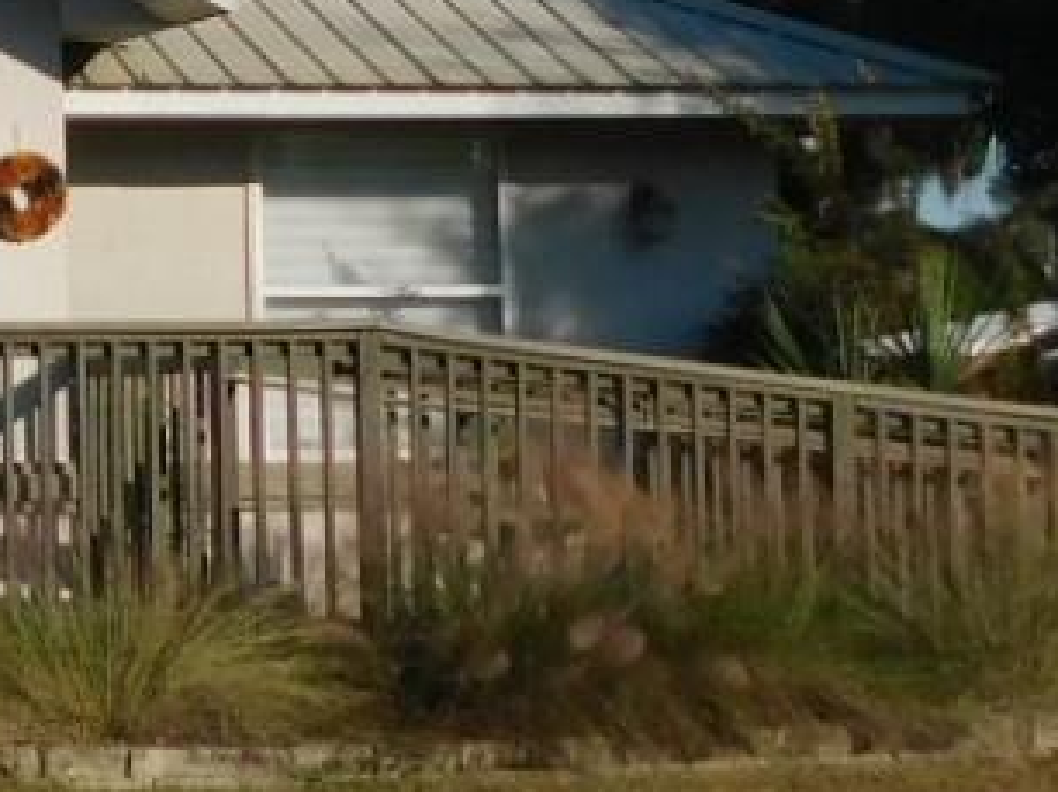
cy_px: 3
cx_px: -1144
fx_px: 4795
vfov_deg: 9.4
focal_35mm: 157
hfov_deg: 11.2
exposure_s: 1/500
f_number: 6.4
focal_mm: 5.3
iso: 125
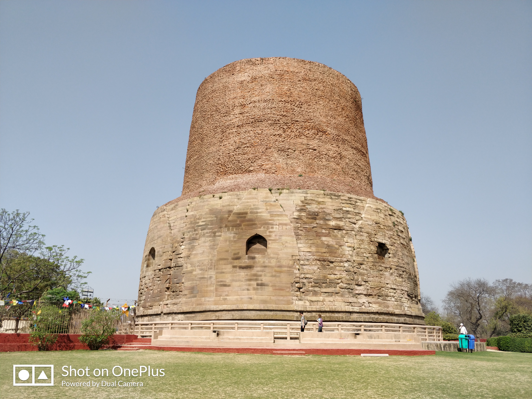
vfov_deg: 56.8
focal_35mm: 24
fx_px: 369
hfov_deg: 71.6
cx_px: 266
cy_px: 200
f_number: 1.7
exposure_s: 1/1388
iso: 125
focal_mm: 4.1
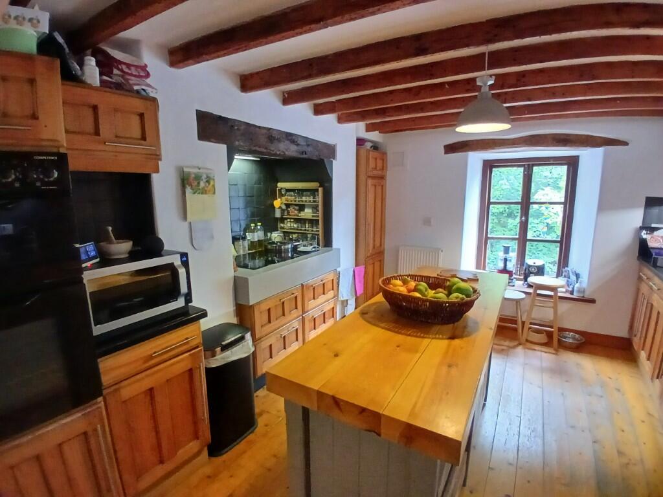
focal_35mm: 17
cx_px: 332
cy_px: 248
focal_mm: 1.4
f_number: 2.2
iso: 320
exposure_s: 1/25
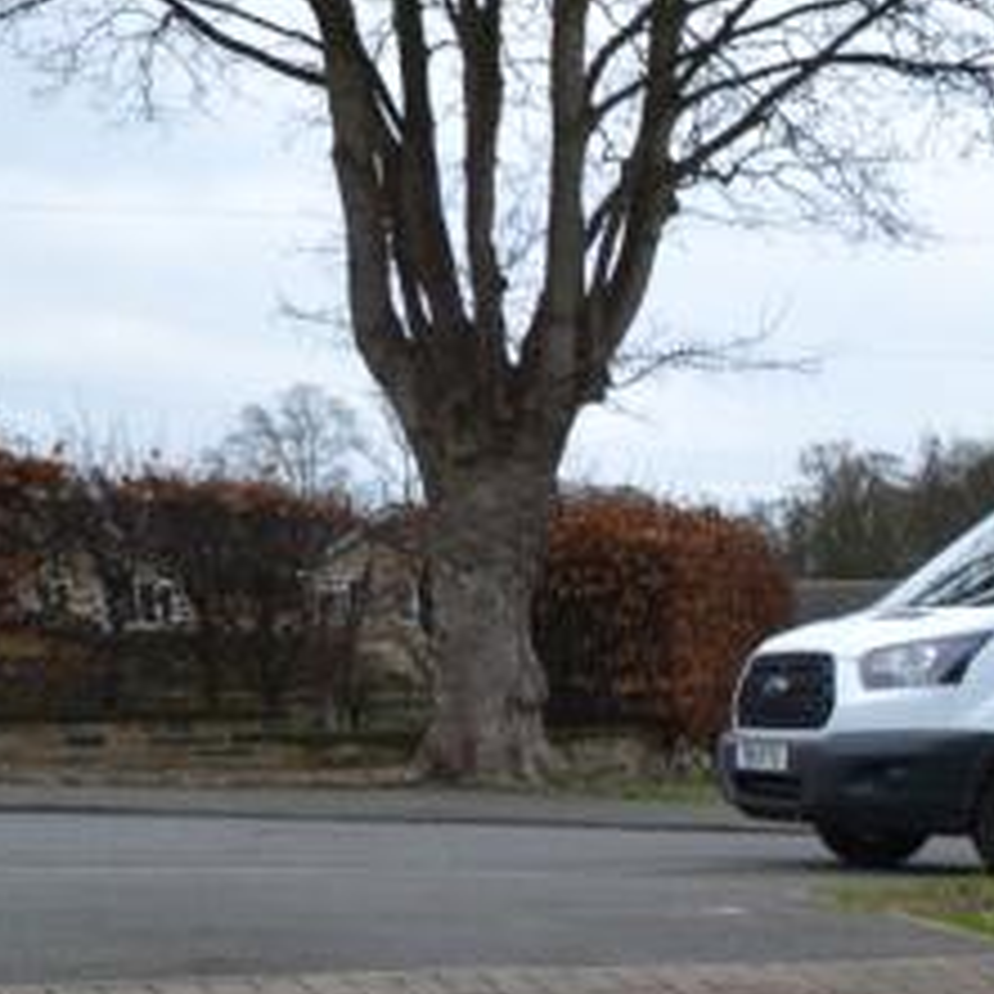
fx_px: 1917
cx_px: 1556
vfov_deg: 28.5
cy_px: 794
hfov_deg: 22.7
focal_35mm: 59
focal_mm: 10
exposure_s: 1/125
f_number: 5.6
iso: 180
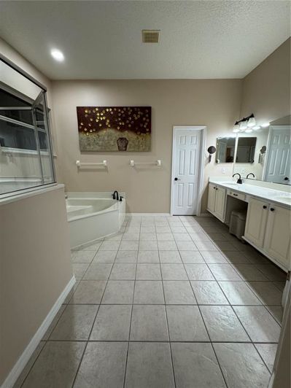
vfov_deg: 102.1
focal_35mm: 14
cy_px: 194
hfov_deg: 85.7
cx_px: 146
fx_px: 157
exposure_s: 1/120
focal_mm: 2.22
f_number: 2.2
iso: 250
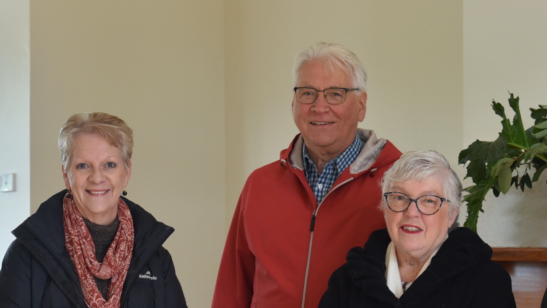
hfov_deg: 24.2
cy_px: 295
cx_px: 281
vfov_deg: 13.6
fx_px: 1276
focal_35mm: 88
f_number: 3.5
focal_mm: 38
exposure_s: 1/60
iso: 800
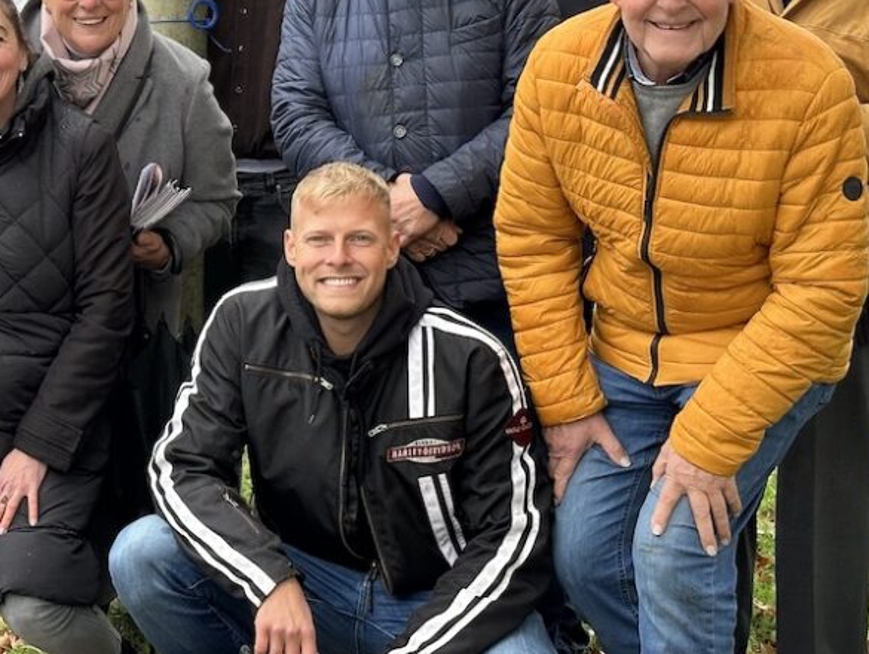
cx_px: 62
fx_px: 2412
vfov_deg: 15.4
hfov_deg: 20.0
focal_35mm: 96
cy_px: 165
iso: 64
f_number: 1.78
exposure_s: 1/327
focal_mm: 6.86
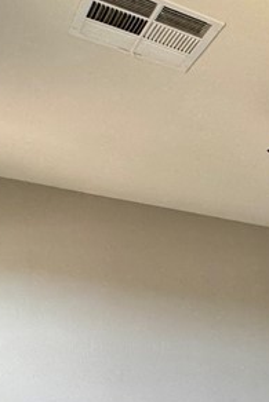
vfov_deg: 36.1
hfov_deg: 21.5
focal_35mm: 51
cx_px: 421
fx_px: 571
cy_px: 374
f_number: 2.2
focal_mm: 2.22
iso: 200
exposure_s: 1/120
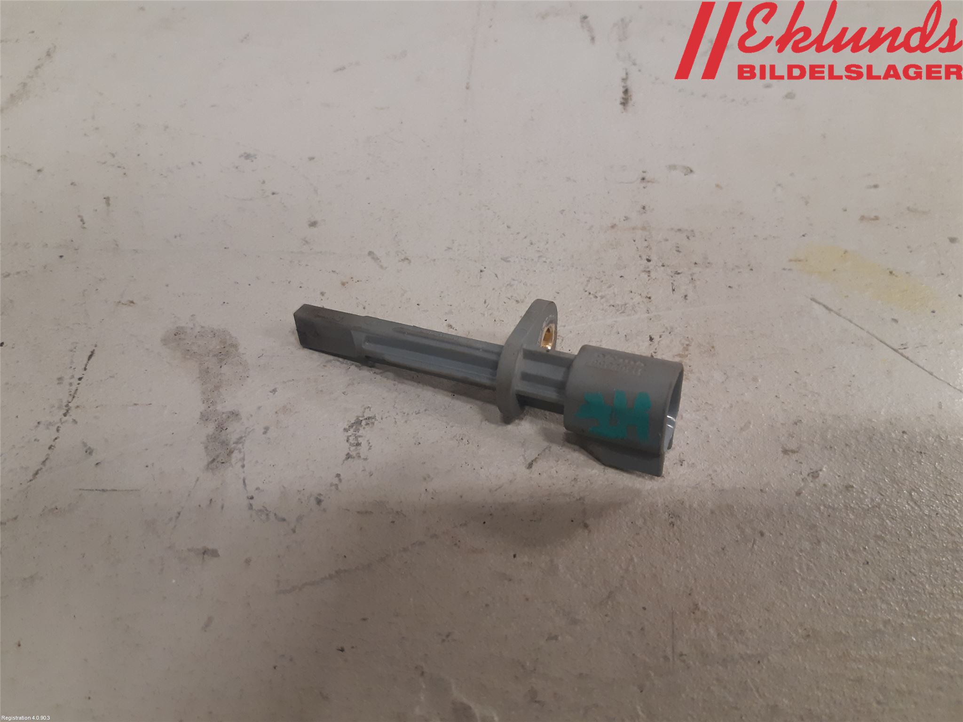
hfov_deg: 67.3
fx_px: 723
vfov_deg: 53.1
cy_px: 361
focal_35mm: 26
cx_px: 482
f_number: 1.7
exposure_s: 1/50
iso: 200
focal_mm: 3.93
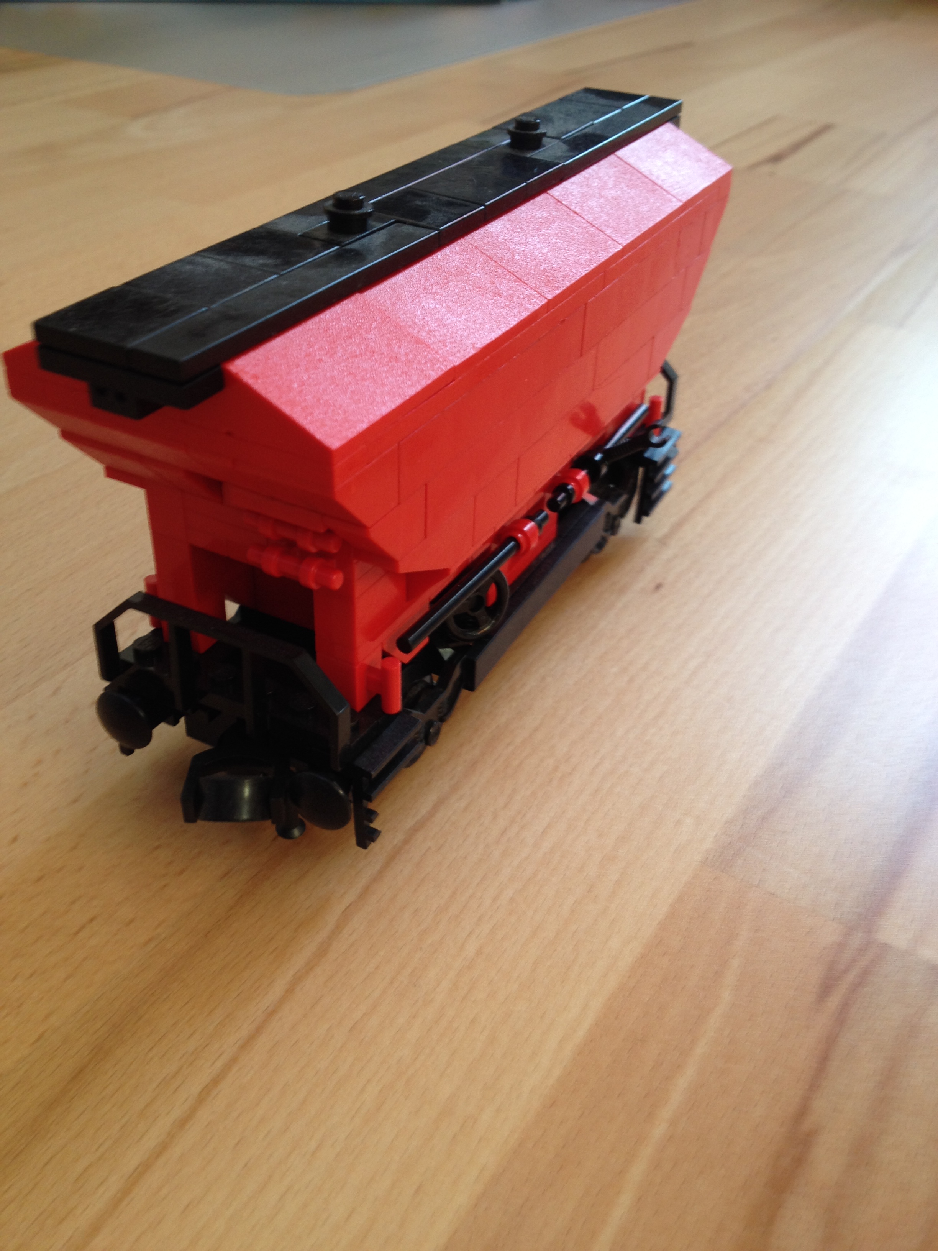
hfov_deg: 40.7
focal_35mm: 35
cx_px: 469
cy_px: 626
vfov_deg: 52.6
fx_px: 1265
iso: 50
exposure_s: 1/20
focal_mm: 4.28
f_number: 2.4
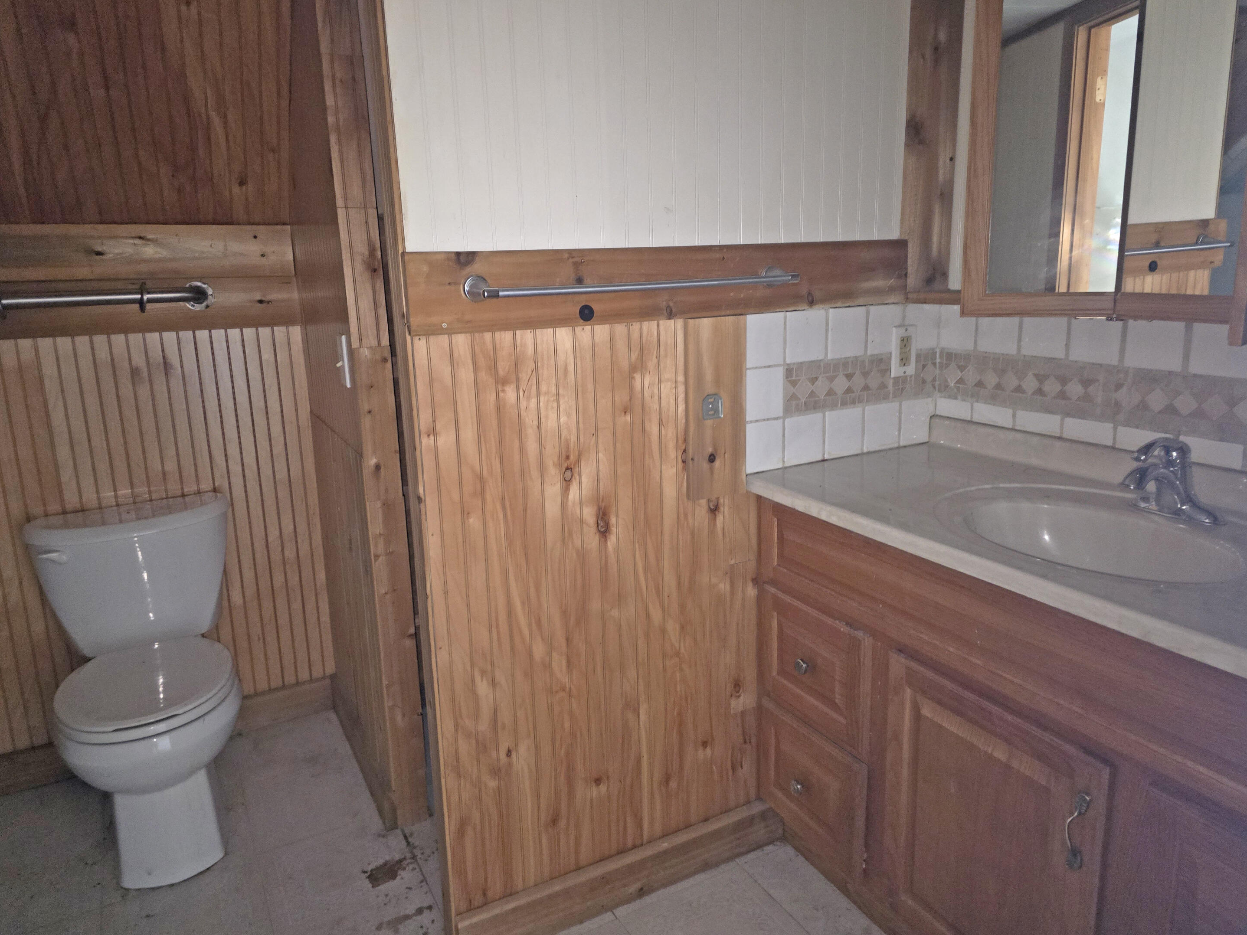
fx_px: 865
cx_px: 632
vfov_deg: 56.8
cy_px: 450
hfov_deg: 71.6
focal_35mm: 24
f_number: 1.7
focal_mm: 6.3
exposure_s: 1/8.49
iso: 1000
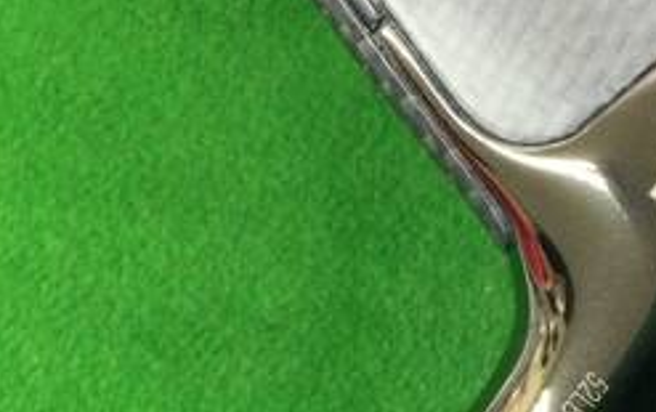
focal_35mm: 85
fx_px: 1521
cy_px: 372
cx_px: 502
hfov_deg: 24.0
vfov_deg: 15.2
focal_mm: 3.3
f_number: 2.4
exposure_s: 1/30
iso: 160
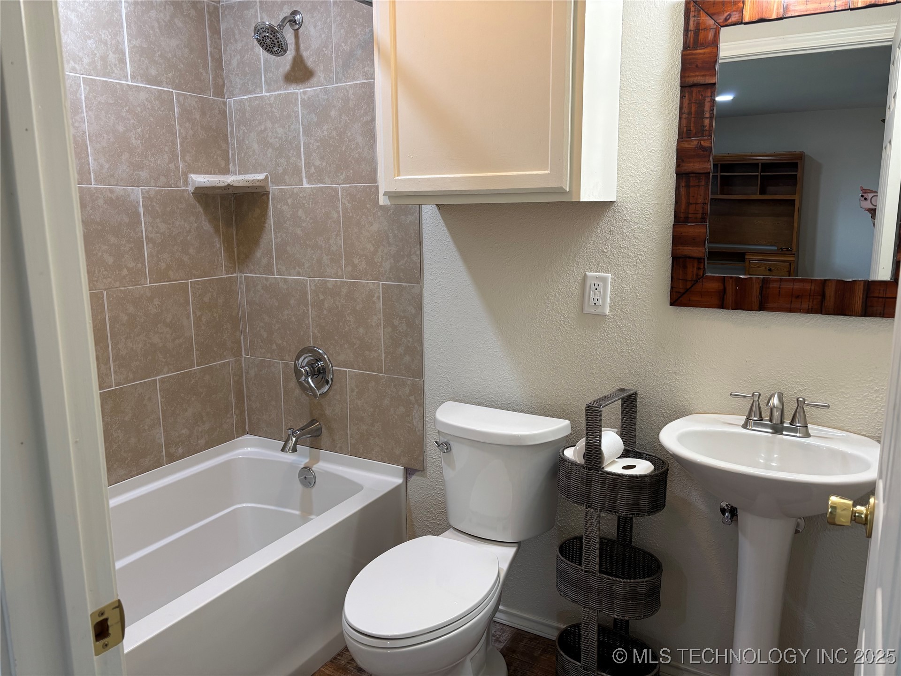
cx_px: 450
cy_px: 338
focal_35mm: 26
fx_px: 677
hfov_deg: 67.3
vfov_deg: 53.1
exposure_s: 1/120
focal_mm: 5.96
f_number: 1.6
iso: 125
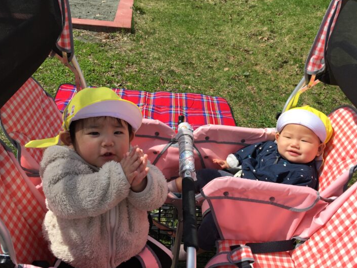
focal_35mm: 32
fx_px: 330
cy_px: 129
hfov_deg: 56.8
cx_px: 181
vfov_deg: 44.1
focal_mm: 4.15
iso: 32
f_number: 2.2
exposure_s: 1/1647
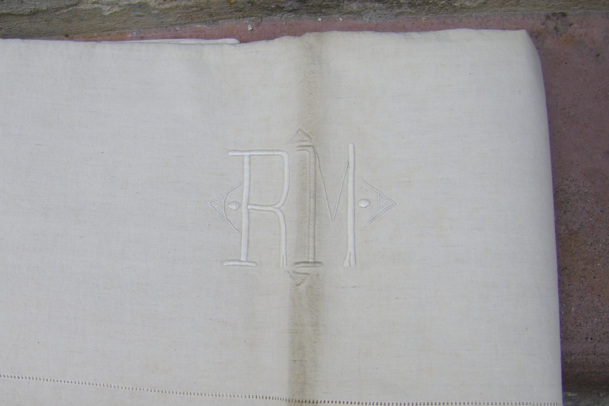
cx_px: 239
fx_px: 863
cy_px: 261
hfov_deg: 38.7
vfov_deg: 26.4
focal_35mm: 51
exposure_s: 1/100
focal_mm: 6.3
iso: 64
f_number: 3.5
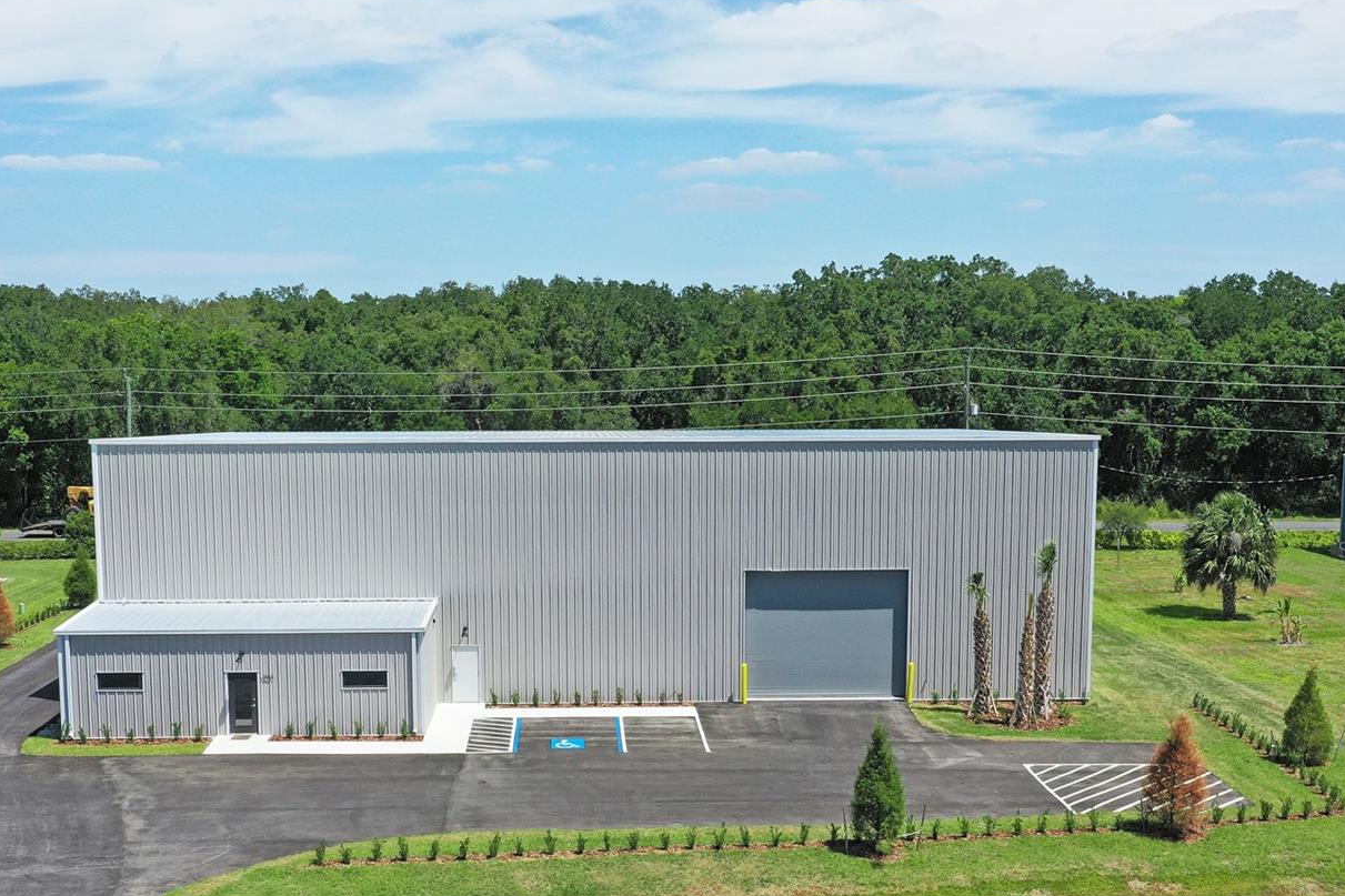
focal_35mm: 37
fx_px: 1382
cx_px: 549
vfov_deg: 35.8
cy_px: 550
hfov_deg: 51.6
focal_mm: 10.26
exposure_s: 1/500
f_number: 7.1
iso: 100
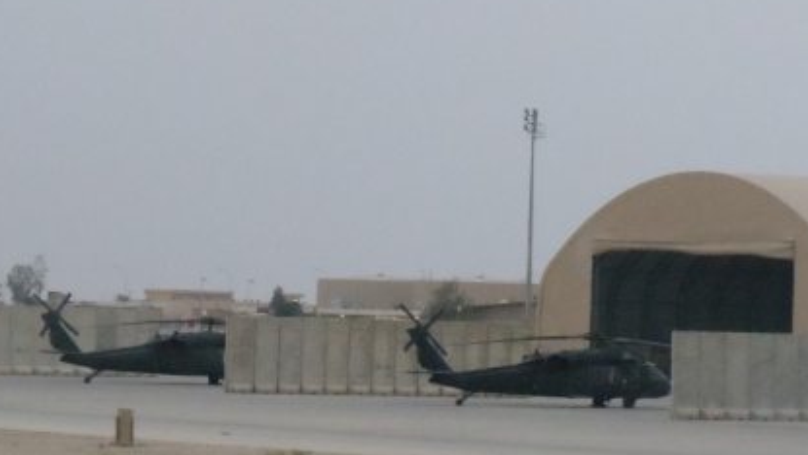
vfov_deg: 3.4
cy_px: 401
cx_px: 393
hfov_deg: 6.0
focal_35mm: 361
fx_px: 7739
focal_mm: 23.45
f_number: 5.1
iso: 800
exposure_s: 1/1000
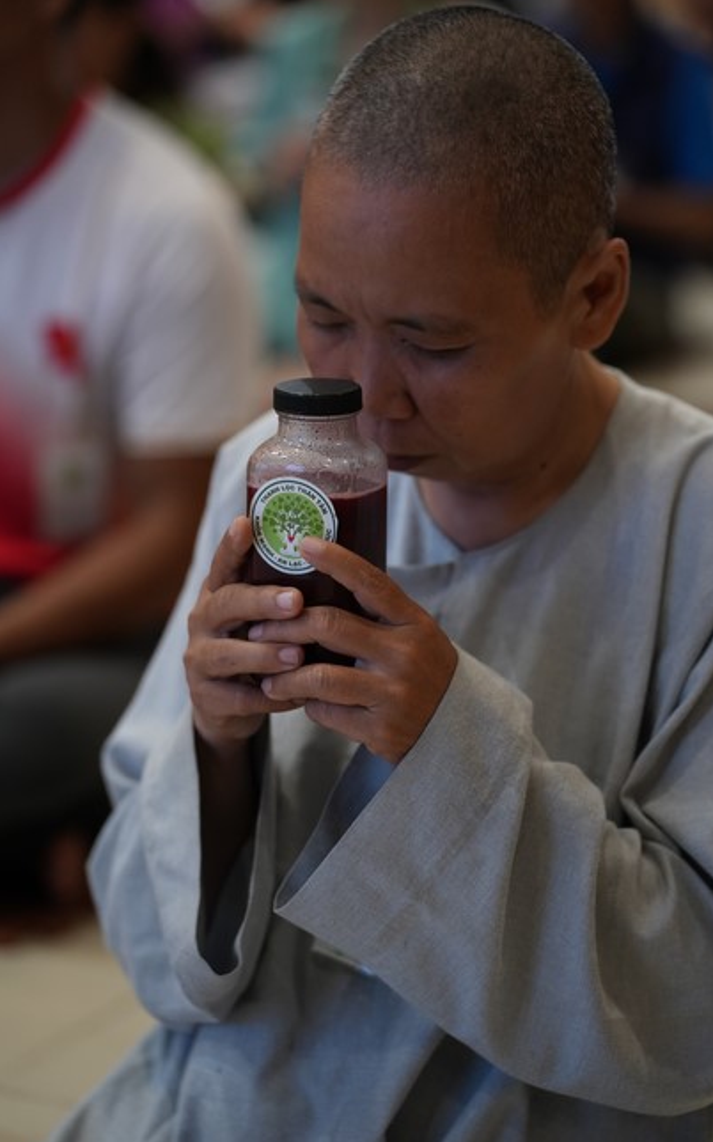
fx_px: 3361
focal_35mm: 108
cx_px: 377
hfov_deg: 12.1
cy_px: 573
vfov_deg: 19.3
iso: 2000
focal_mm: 105
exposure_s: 1/250
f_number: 2.8
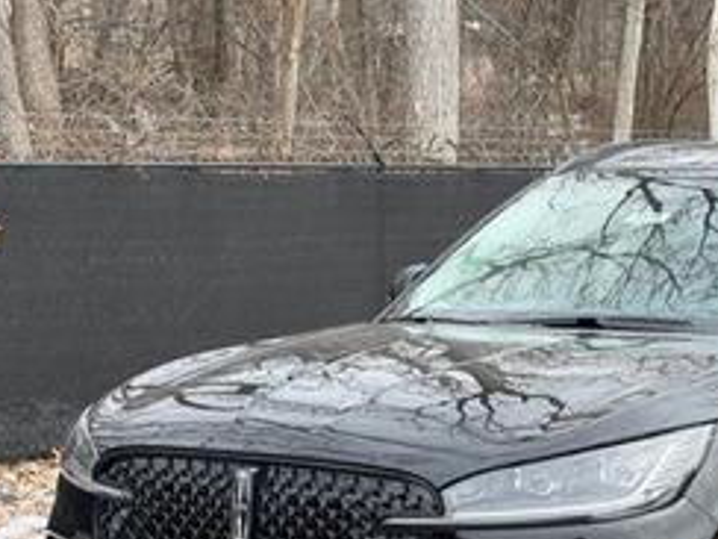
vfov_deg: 14.8
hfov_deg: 19.4
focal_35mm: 99
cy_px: 436
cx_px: 656
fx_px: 2053
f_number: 1.78
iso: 80
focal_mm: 6.76
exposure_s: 1/1456
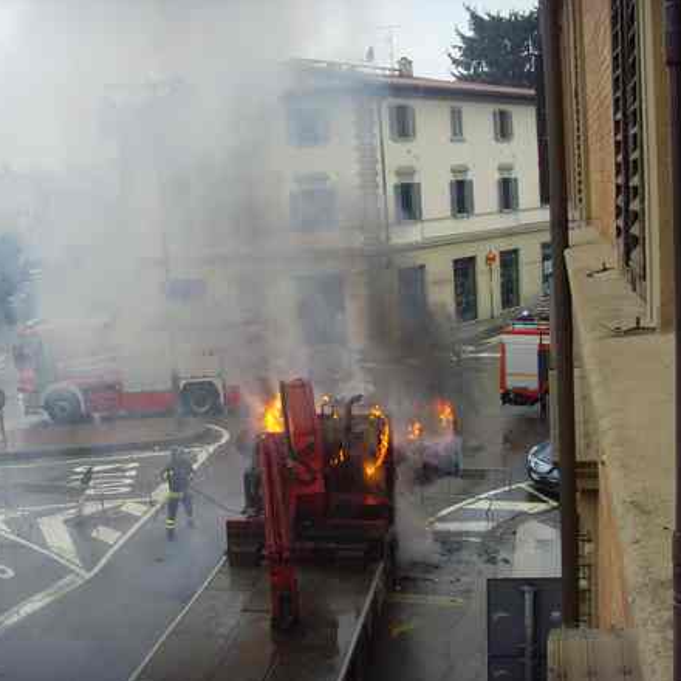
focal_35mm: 47
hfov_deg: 36.0
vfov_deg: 36.1
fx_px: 1046
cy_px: 345
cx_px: 283
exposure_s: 1/90
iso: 100
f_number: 3.5
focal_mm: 6.6
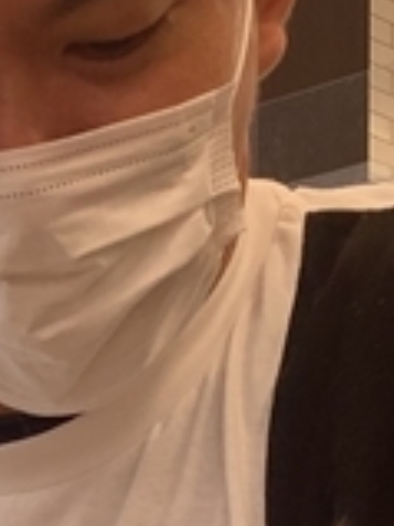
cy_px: 483
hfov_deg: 12.5
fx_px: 1778
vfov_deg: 16.6
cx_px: -23
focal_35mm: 117
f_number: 2.4
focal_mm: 3.3
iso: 50
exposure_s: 1/100
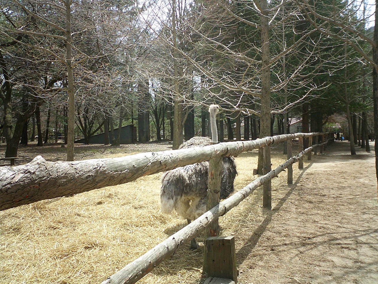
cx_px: 189
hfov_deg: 50.1
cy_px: 142
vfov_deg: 38.7
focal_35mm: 37
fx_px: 404
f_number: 3.5
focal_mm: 5.6
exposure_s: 1/400
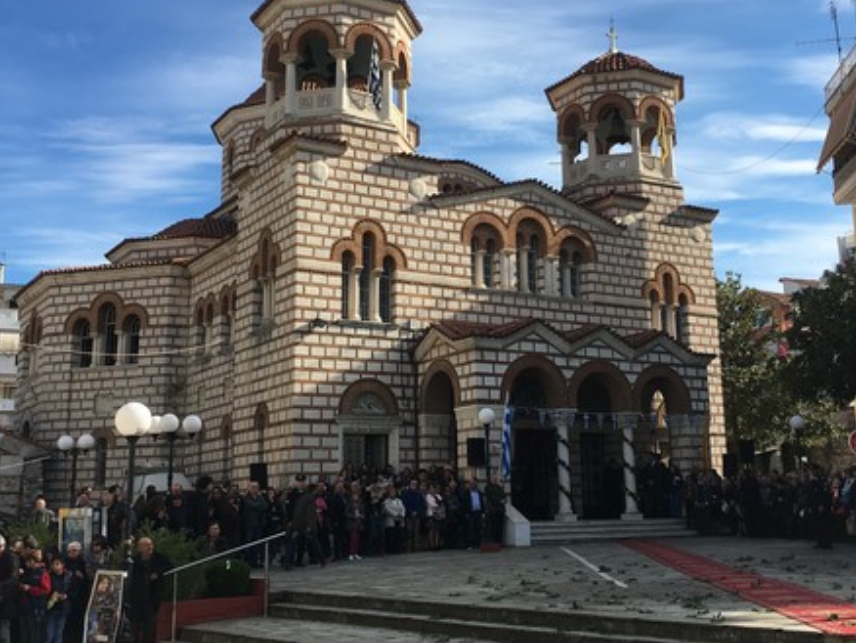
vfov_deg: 33.5
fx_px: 1064
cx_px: 491
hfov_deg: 43.7
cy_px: 266
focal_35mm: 43
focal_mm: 4.15
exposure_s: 1/1304
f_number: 2.2
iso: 25
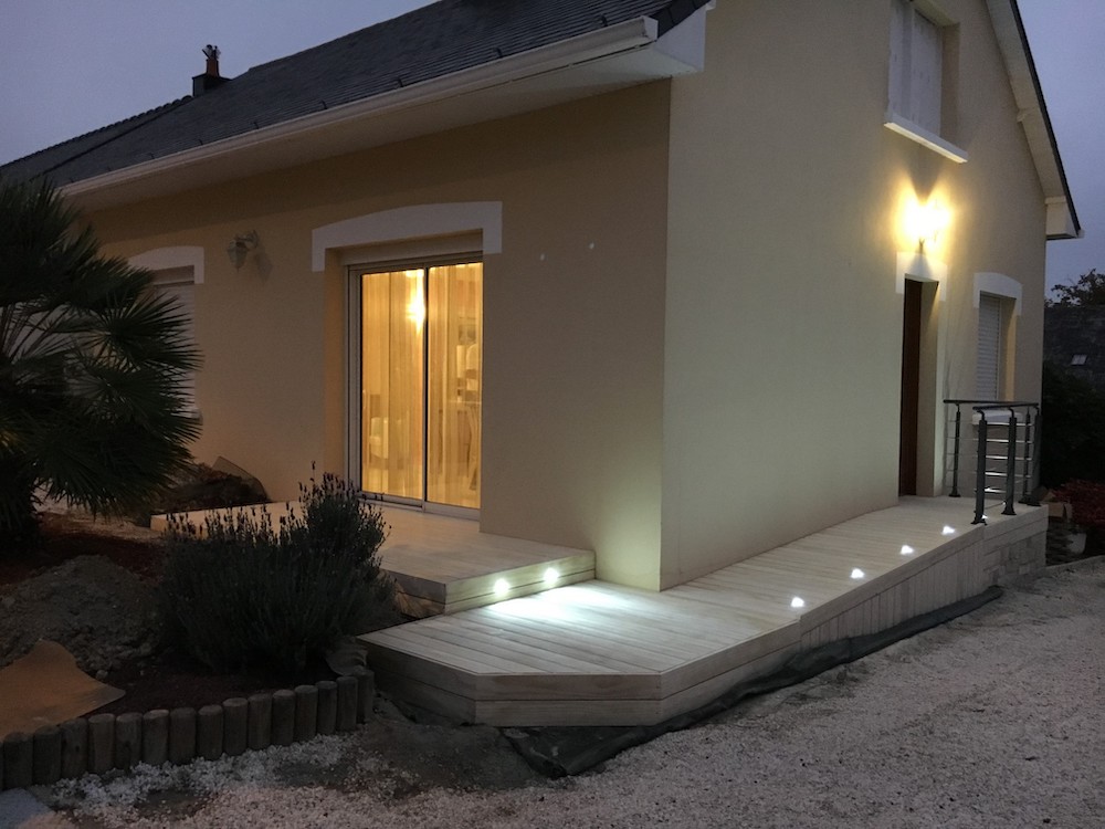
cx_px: 552
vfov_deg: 48.2
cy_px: 414
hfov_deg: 61.7
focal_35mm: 29
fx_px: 926
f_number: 2.2
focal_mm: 4.15
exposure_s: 1/17
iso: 500
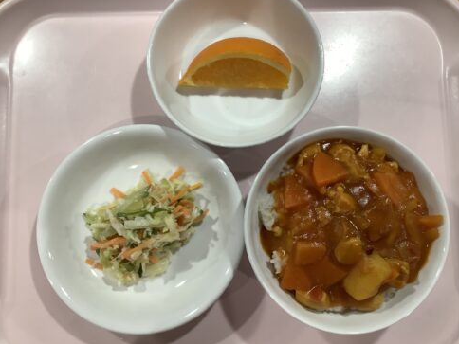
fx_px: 424
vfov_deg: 44.2
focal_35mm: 32
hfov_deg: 56.8
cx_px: 234
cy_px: 168
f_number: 2.4
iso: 80
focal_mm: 3.3
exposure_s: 1/60
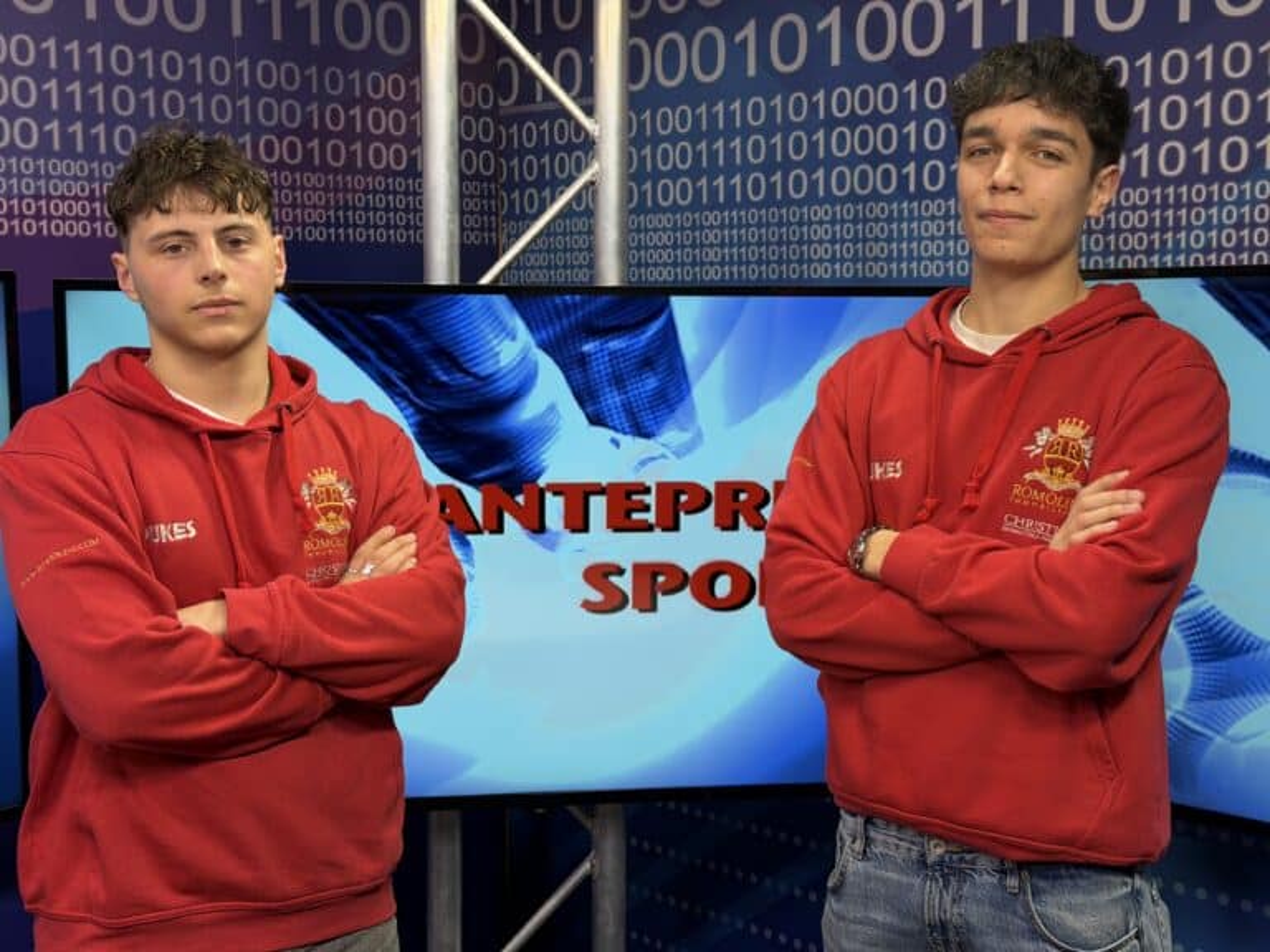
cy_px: 476
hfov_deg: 39.7
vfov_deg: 30.3
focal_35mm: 48
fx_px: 1761
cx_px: 635
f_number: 1.78
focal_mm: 6.76
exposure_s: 1/133
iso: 50
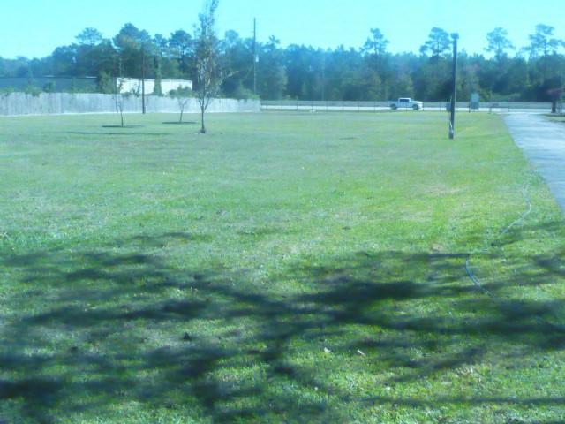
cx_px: 282
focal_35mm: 55
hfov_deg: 34.9
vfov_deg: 26.6
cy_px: 212
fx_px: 898
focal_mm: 5
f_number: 6.3
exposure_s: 1/2000
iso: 1600
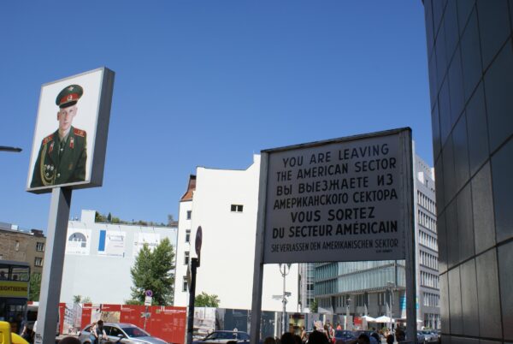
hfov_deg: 49.5
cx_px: 256
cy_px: 172
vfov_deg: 34.3
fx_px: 557
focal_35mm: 39
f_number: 11
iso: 100
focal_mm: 26
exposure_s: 1/160
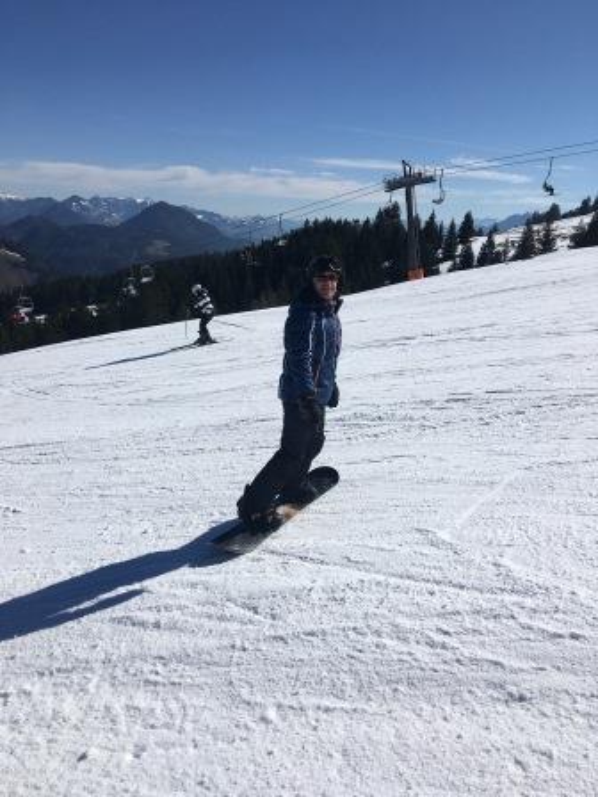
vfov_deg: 61.7
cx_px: 299
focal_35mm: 29
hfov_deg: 48.2
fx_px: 668
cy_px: 398
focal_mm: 4.15
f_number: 2.2
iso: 25
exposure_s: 1/4274
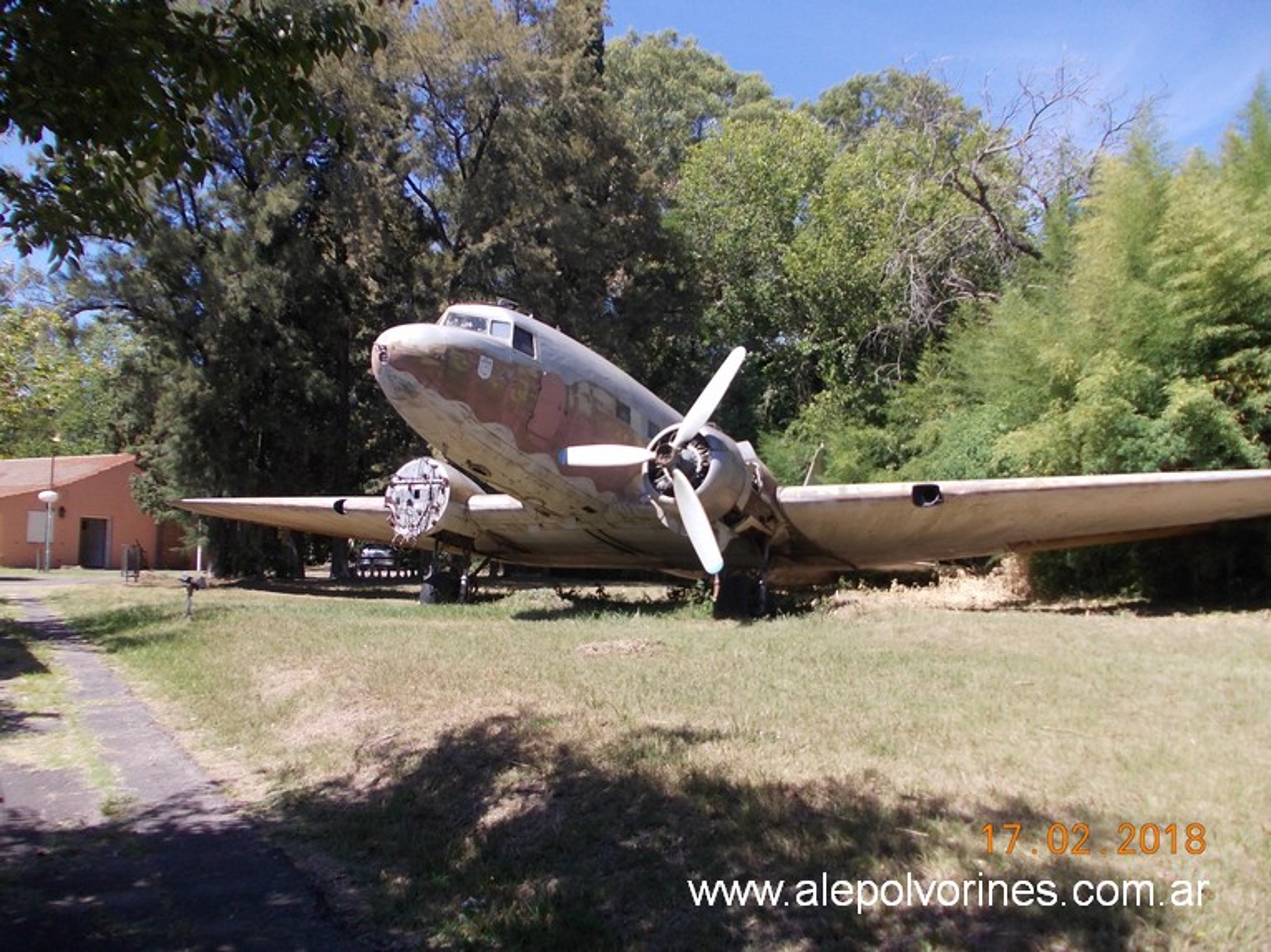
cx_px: 636
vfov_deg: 49.7
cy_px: 476
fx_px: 1028
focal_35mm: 28
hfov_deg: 63.5
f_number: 5.4
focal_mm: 4
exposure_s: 1/200
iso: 80
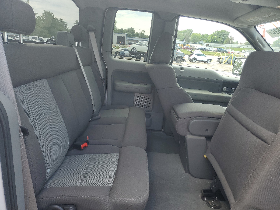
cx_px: 140
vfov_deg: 53.1
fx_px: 210
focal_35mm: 26
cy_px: 105
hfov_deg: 67.3
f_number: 1.5
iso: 50
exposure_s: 1/400
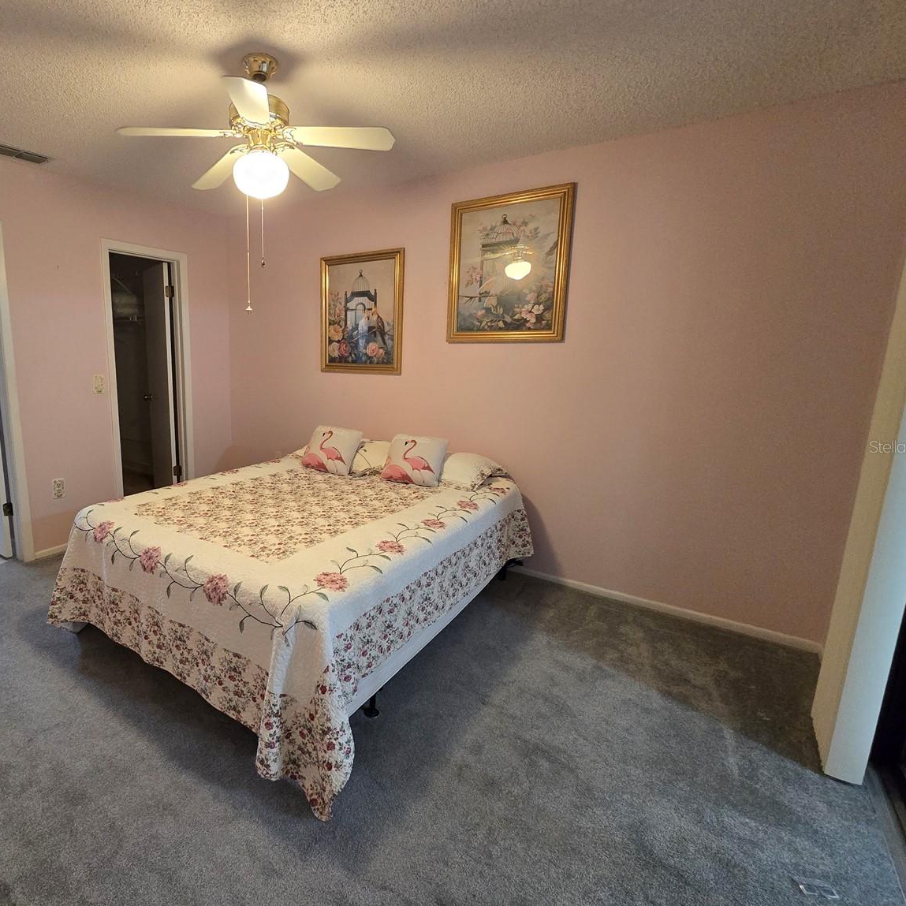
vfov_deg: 87.4
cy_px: 446
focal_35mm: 16
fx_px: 474
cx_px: 313
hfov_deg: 84.8
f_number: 2.2
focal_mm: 2.2
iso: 640
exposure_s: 1/60
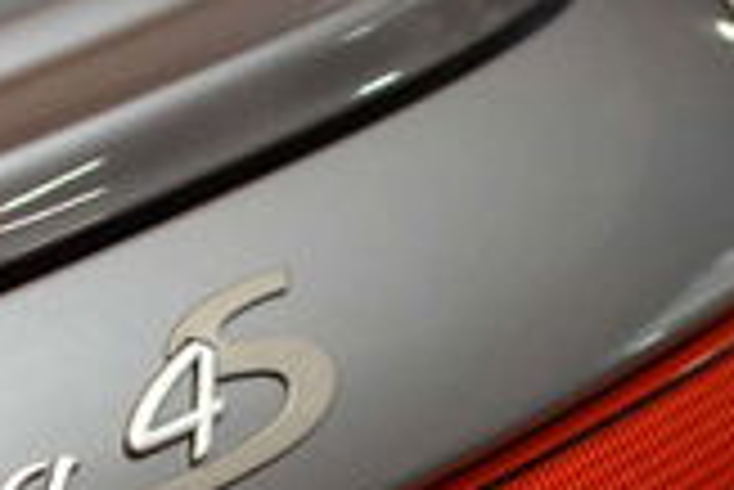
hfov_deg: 6.2
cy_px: 1099
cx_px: -333
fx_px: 6737
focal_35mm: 330
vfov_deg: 4.1
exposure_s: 1/60
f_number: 3.2
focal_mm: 35
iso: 800
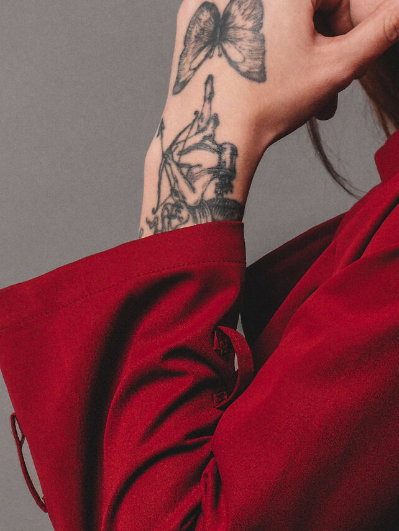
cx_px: 376
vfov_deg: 9.8
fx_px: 3102
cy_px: 321
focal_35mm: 202
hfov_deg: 7.3
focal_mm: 36
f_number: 6.3
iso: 100
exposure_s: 1/125
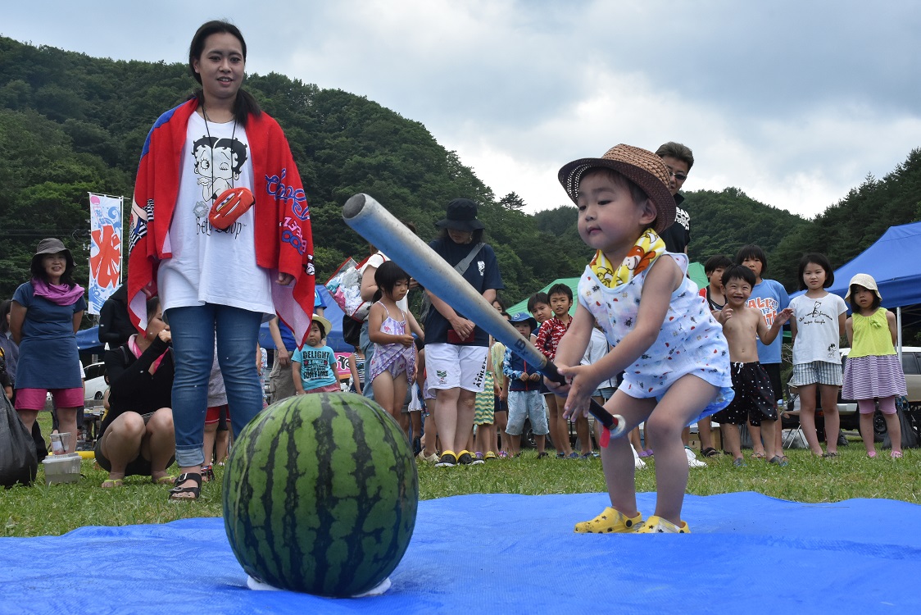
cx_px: 460
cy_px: 308
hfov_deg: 43.6
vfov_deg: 29.9
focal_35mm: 45
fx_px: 1151
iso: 1250
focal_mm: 30
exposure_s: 1/800
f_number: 14
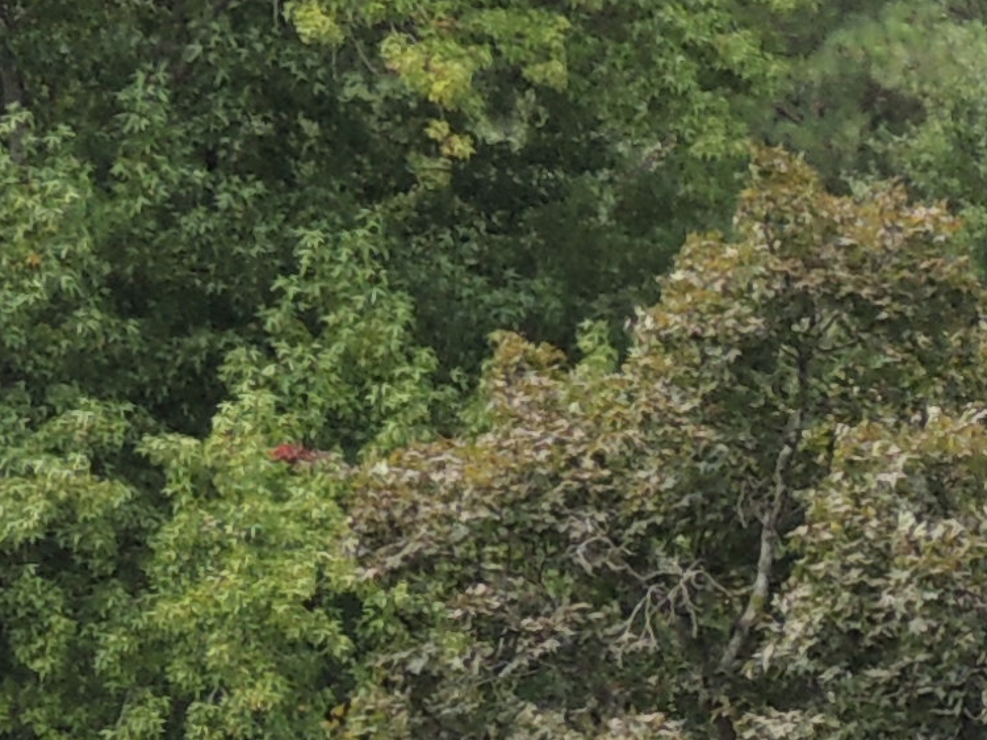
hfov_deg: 7.3
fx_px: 7526
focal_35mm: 264
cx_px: 1875
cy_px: 428
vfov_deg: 5.6
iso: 100
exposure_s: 1/250
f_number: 3.4
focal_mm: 7.6
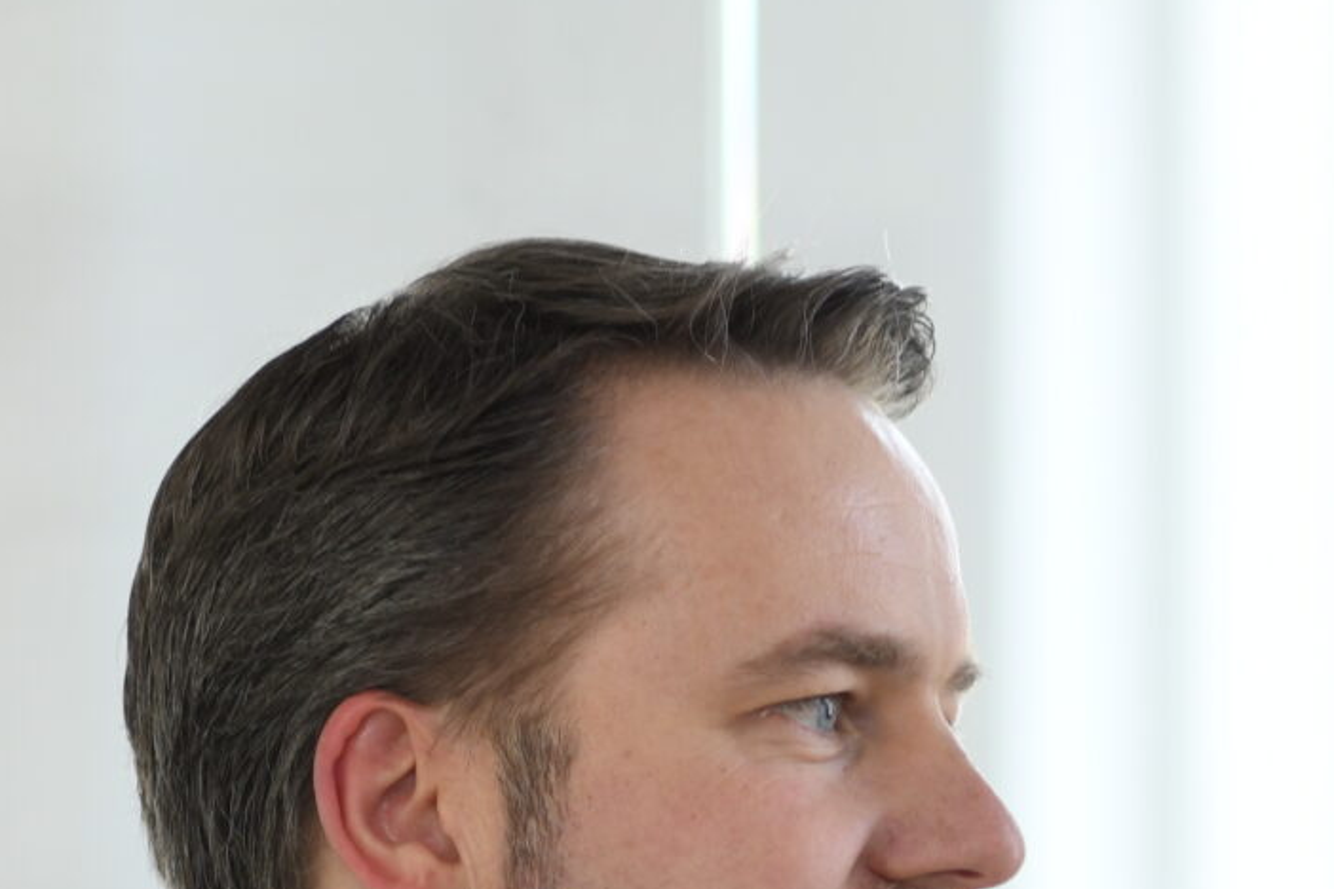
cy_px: 1338
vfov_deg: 4.4
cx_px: 1298
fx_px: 11486
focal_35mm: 310
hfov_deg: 6.6
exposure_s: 1/160
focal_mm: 85
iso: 250
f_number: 2.8
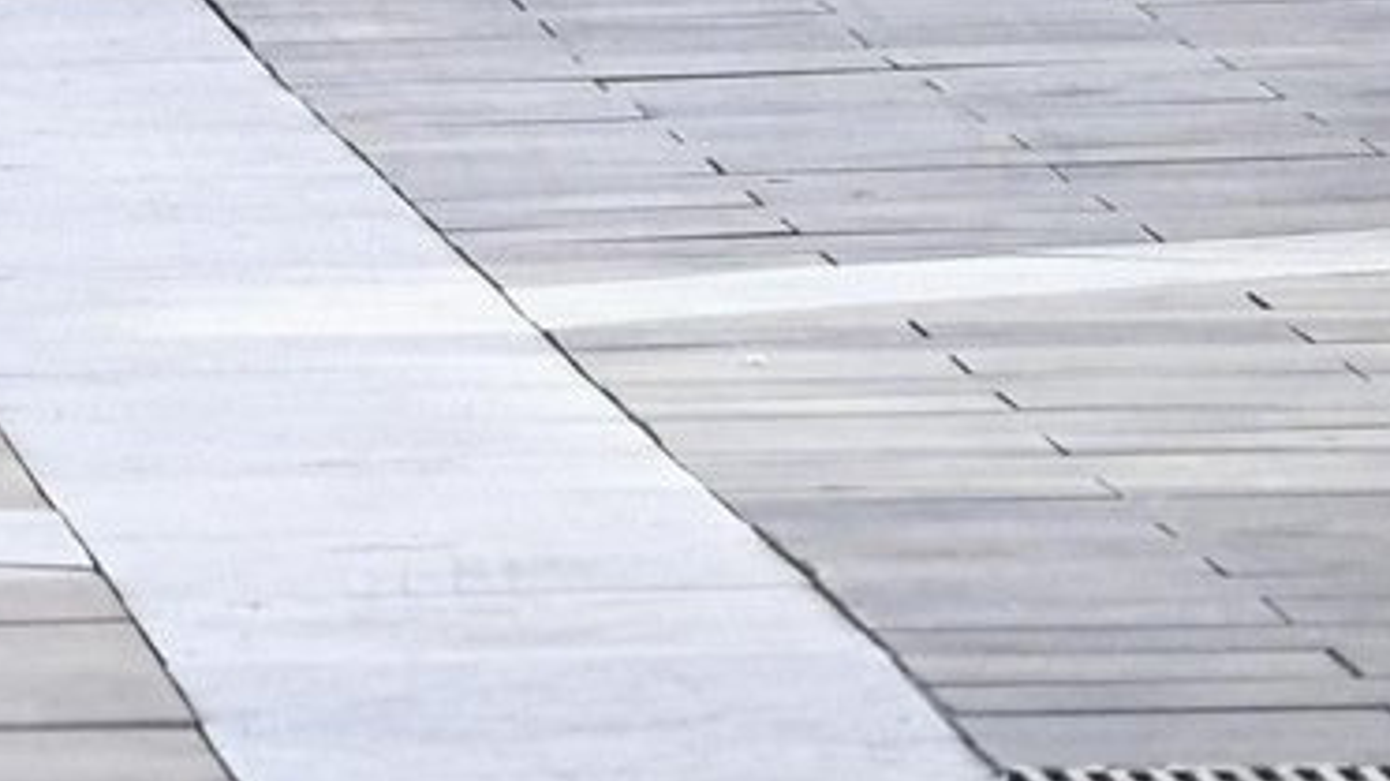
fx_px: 33650
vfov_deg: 1.3
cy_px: -1102
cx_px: -897
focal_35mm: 913
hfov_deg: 2.4
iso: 400
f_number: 5.3
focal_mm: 135
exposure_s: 1/400
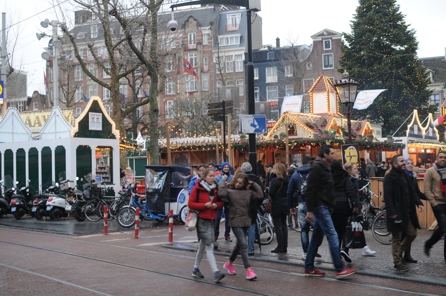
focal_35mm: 52
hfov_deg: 37.9
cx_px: 223
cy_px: 148
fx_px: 650
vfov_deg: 25.7
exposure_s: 1/40
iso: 200
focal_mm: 35
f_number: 3.2
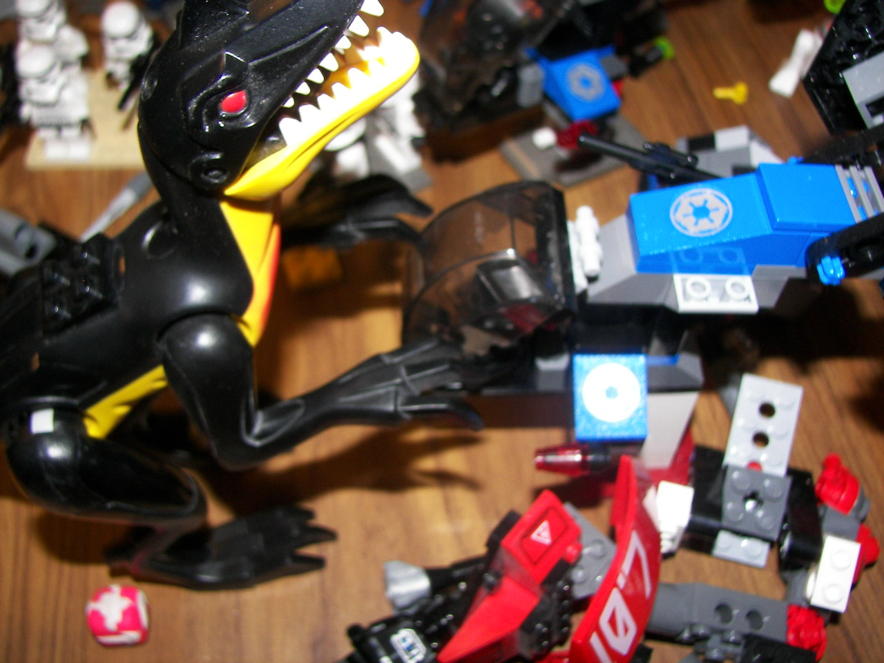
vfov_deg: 39.7
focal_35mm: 36
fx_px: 919
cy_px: 332
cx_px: 442
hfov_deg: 51.4
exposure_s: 1/30
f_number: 2.8
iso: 100
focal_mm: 6
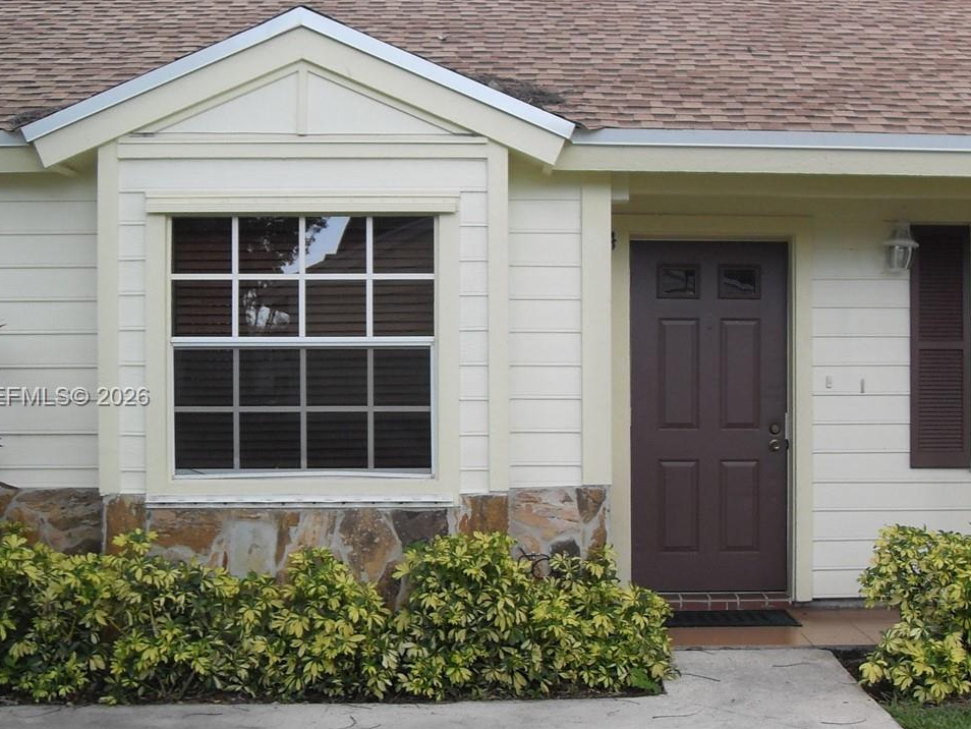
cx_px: 646
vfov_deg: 25.7
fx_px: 1599
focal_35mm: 57
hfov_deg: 33.5
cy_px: 398
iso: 80
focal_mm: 6.3
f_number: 7
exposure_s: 1/90
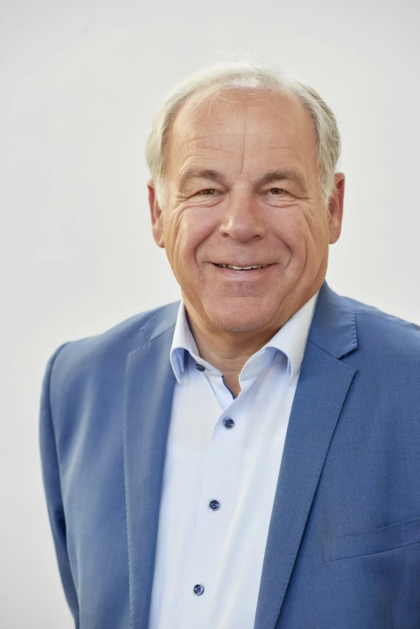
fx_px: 1959
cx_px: 210
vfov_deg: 18.3
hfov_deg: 12.2
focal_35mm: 112
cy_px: 314
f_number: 5.6
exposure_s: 1/80
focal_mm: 112
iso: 500
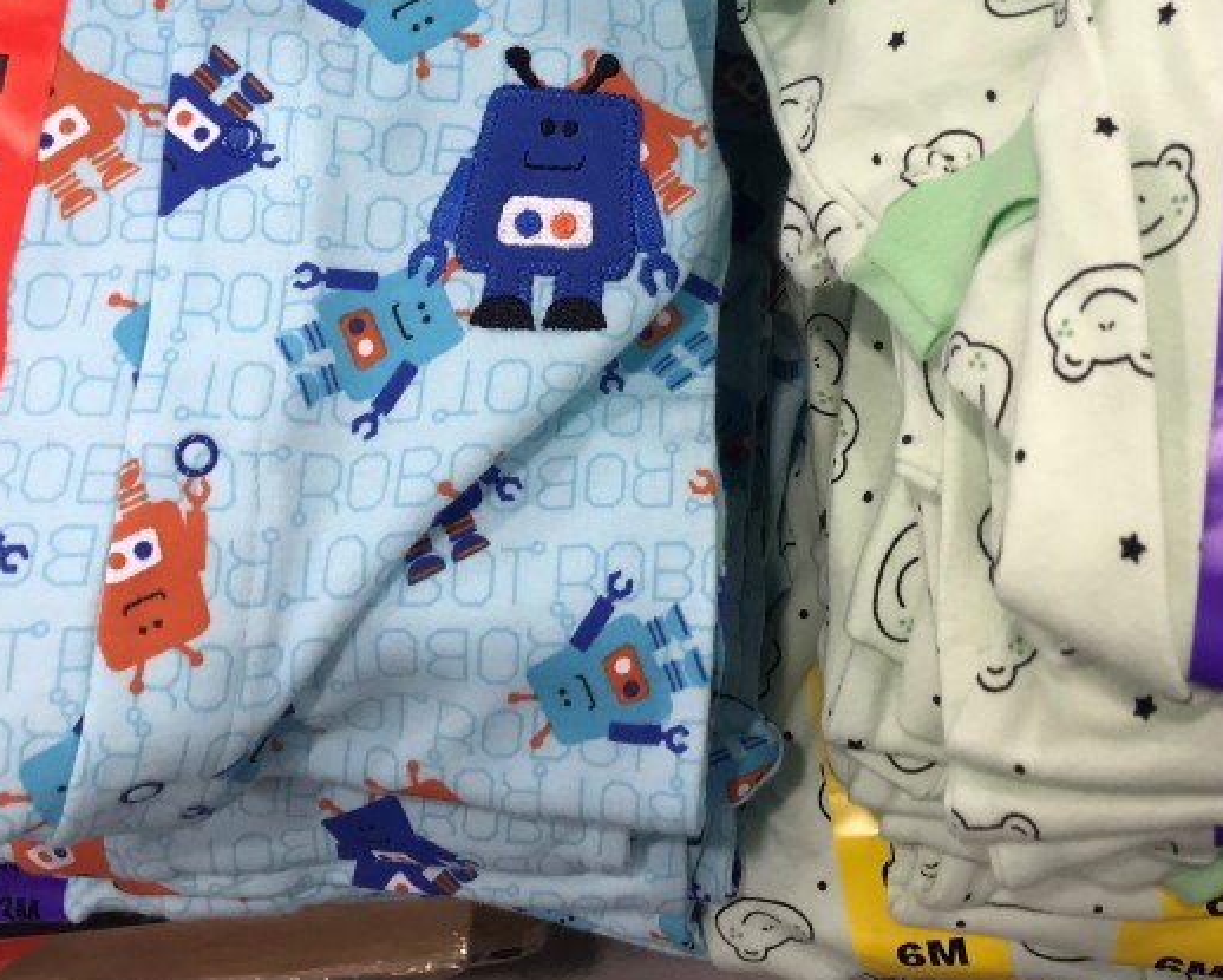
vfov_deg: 27.1
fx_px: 1956
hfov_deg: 34.1
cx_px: 890
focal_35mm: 54
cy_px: 90
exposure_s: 1/60
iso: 25
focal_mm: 3.99
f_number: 1.8
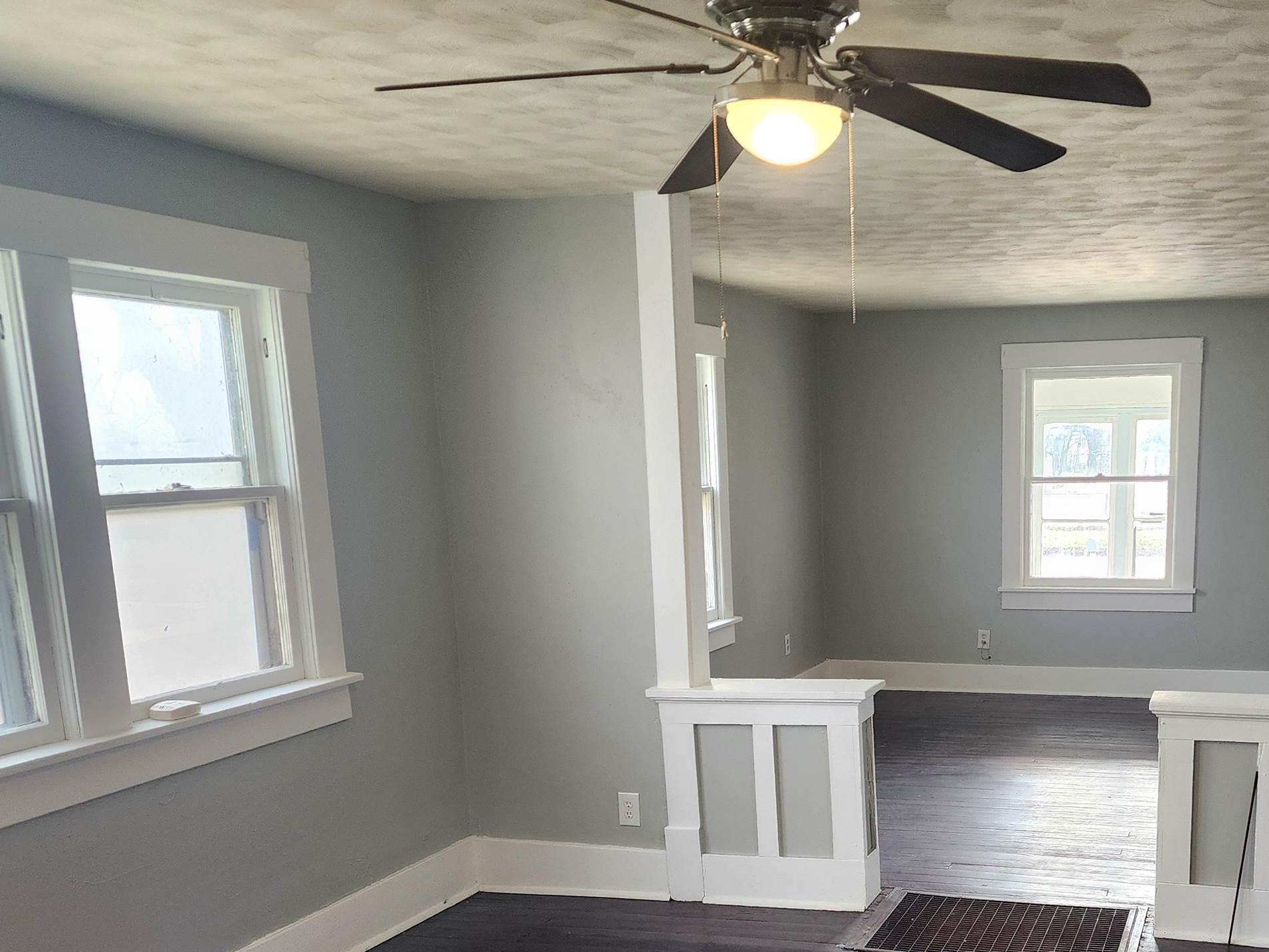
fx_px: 1356
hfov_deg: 48.4
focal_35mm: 37
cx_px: 936
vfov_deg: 37.5
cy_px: 733
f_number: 1.8
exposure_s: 1/120
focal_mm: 6.4
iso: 160
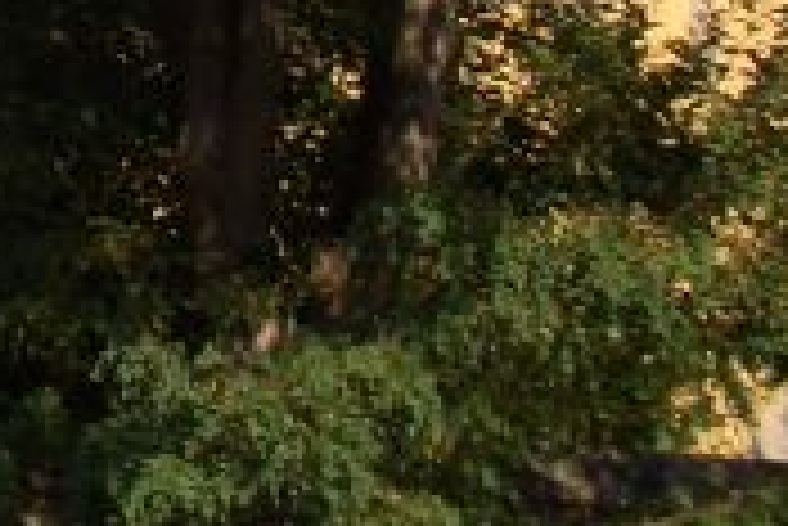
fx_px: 5104
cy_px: -566
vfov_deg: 5.8
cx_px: -820
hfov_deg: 8.4
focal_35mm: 233
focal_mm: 8.2
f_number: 5
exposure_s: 1/250
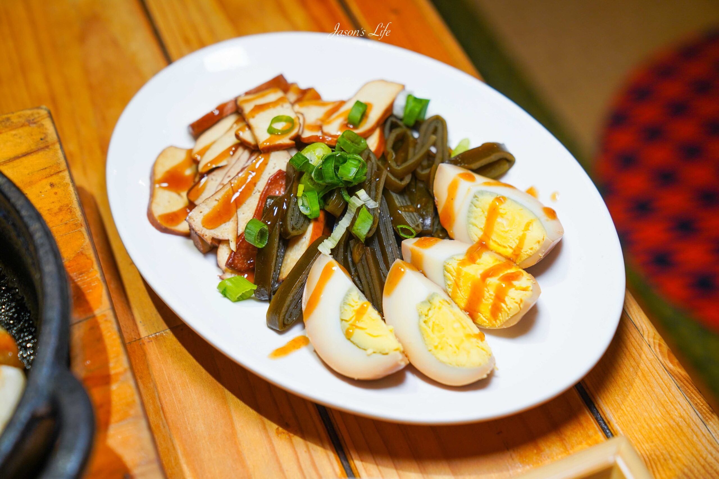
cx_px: 360
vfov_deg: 23.0
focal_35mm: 59
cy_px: 240
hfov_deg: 33.9
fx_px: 1178
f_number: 4.5
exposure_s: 1/60
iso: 400
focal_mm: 59
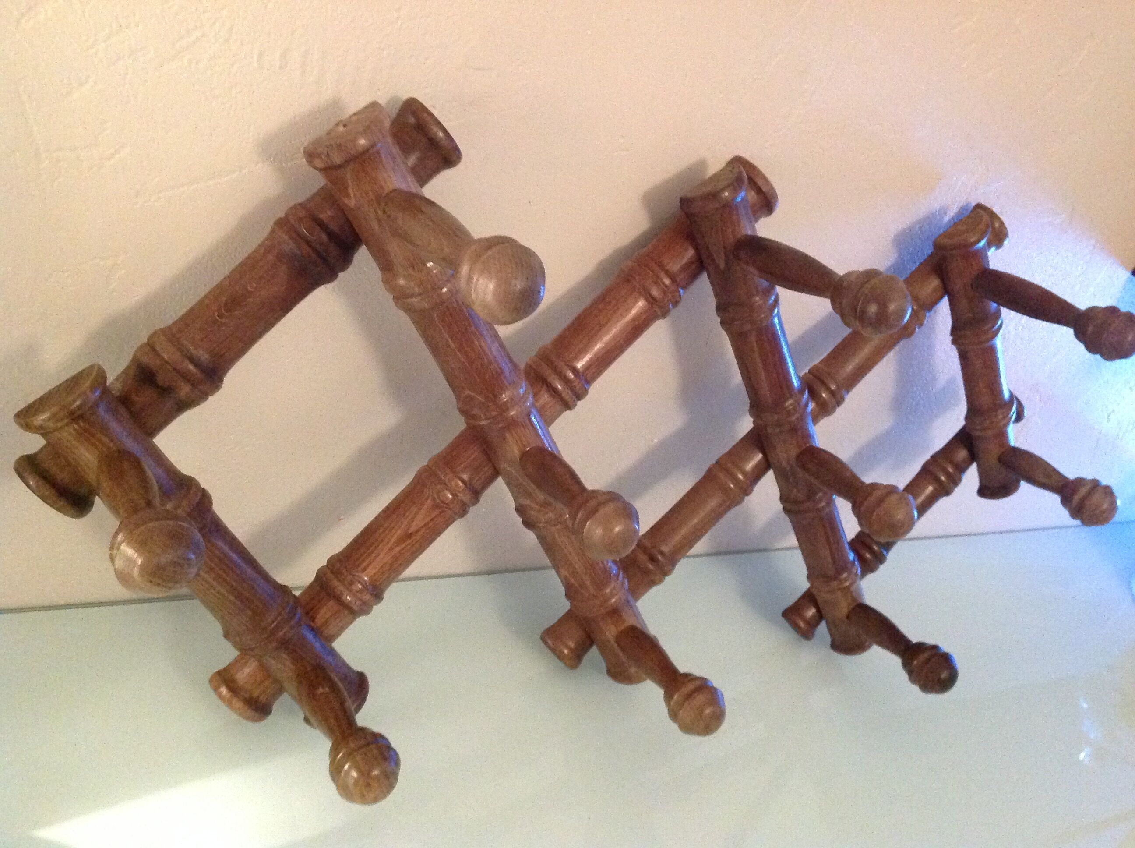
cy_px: 424
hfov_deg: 52.7
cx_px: 568
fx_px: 1146
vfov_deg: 40.6
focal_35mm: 35
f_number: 2.4
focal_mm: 4.28
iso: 640
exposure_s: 1/17
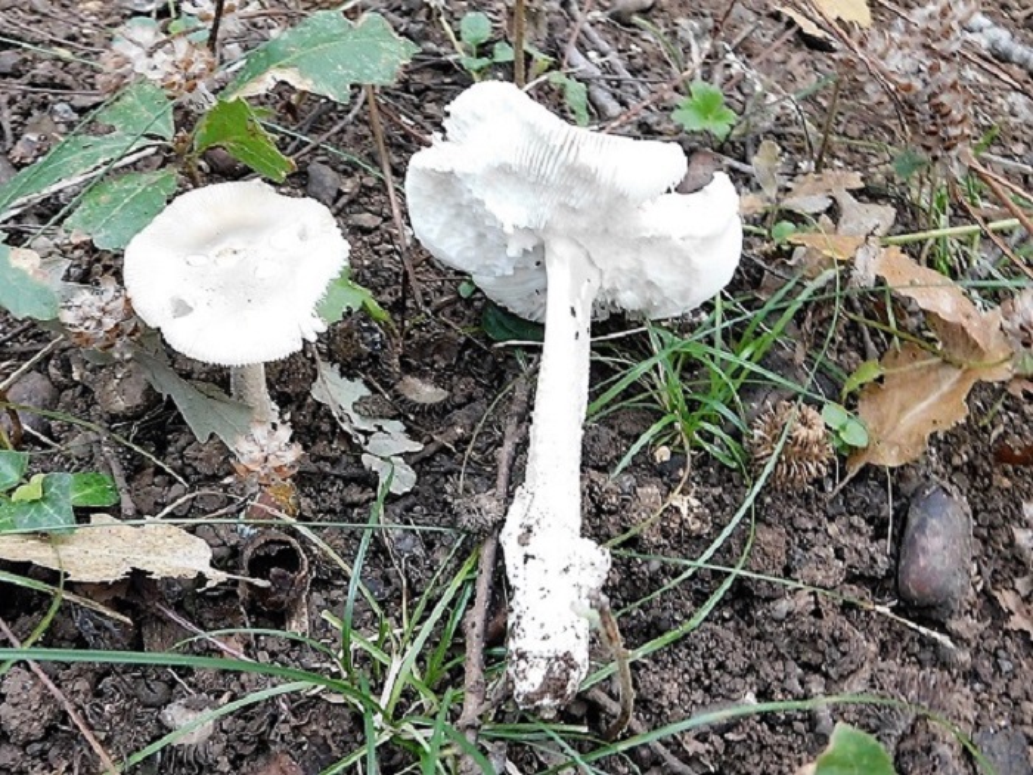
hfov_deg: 46.8
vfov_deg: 36.0
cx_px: 516
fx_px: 1194
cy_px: 388
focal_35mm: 40
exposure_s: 1/8
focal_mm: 7.1
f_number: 3.6
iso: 450
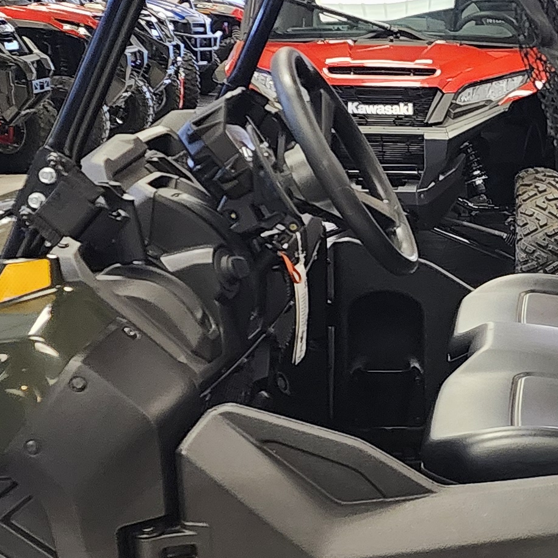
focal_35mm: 89
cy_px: 338
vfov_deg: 19.5
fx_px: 1623
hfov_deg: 18.4
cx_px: 693
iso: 640
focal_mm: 6.4
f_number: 1.8
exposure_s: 1/120
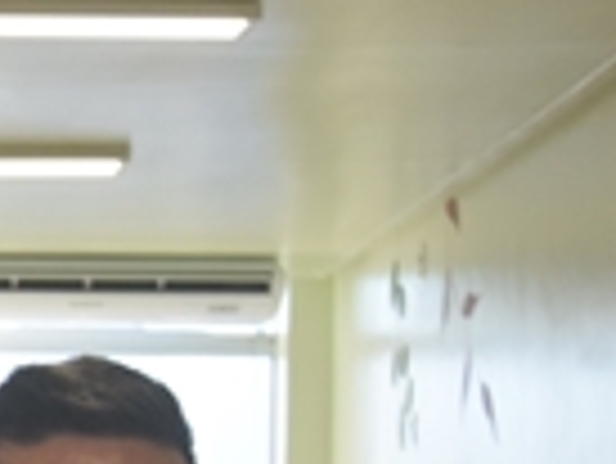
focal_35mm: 172
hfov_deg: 10.3
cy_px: 649
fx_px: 3063
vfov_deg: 8.5
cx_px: -758
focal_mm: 22
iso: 640
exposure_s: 1/125
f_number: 5.6
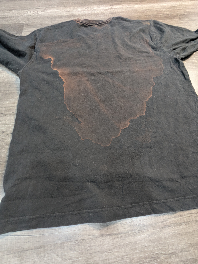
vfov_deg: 94.5
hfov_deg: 78.1
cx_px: 99
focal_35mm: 16
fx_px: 122
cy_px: 132
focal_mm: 2.35
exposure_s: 1/25
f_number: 2.2
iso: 193
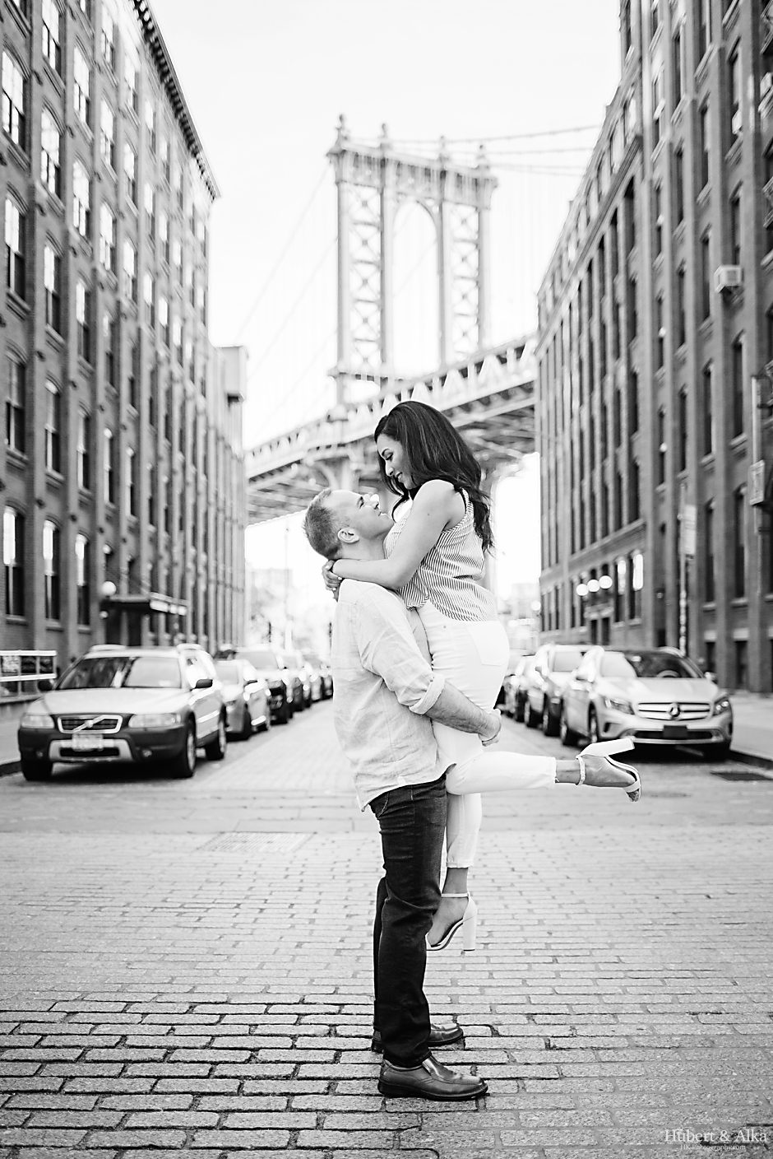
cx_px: 386
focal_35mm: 35
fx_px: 1126
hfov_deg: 37.9
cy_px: 580
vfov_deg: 54.4
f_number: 1.8
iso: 500
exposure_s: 1/2000
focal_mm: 35
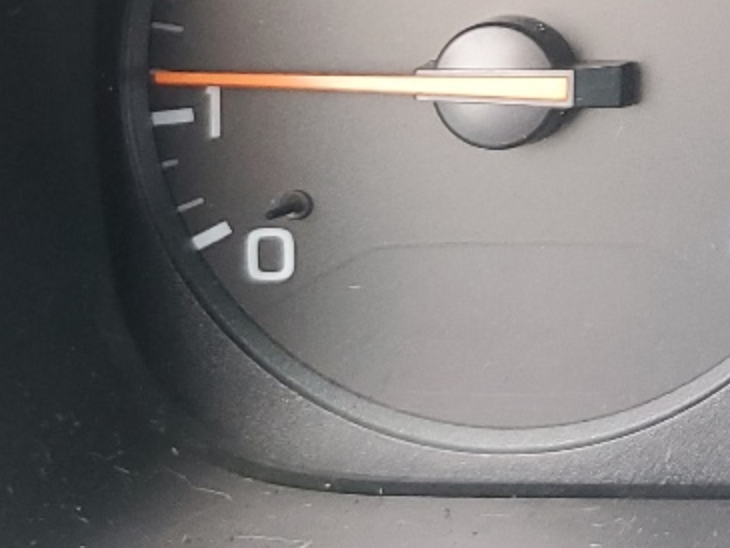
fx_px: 2405
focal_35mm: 114
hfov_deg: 14.8
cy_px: -108
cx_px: 1368
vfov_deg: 12.7
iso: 72
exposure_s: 1/120
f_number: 1.5
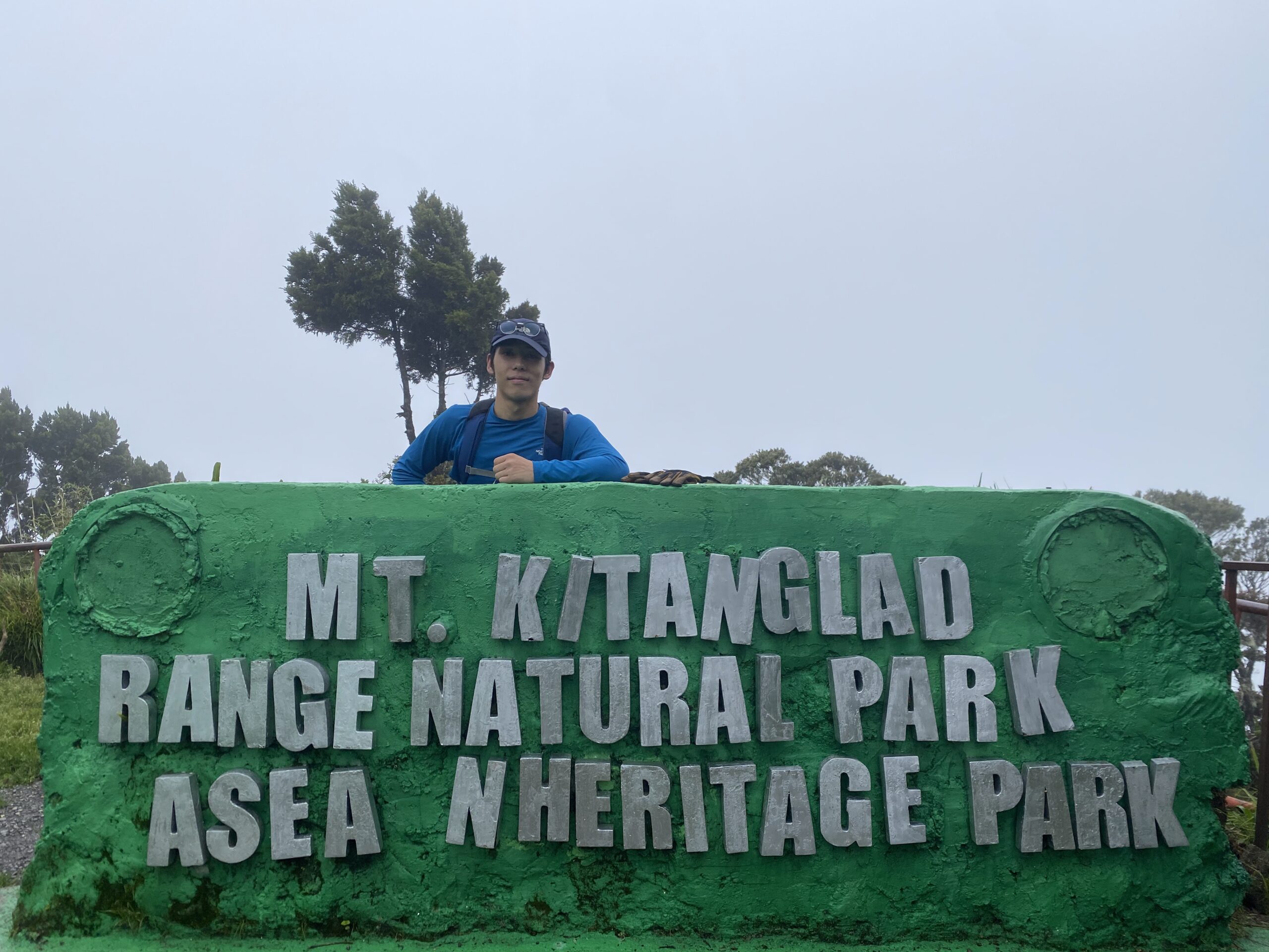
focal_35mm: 26
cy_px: 476
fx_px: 953
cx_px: 634
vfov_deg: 53.1
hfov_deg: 67.3
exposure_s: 1/3300
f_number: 1.8
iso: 32
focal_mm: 4.25
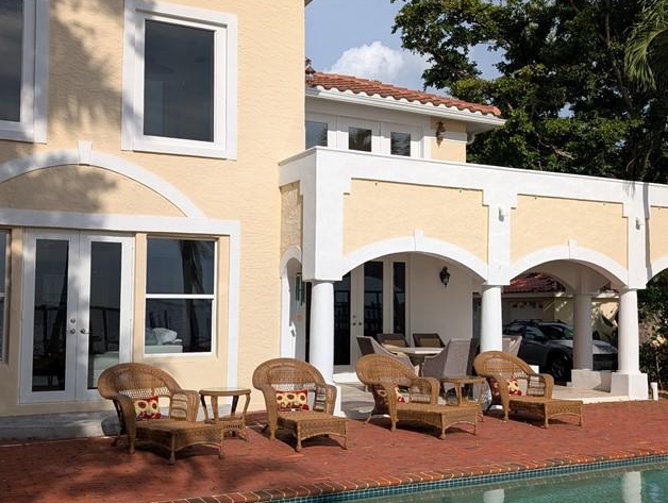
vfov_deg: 36.9
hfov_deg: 47.8
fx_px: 754
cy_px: 268
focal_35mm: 39
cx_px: 338
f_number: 1.68
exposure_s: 1/1783
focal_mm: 6.9
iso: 21
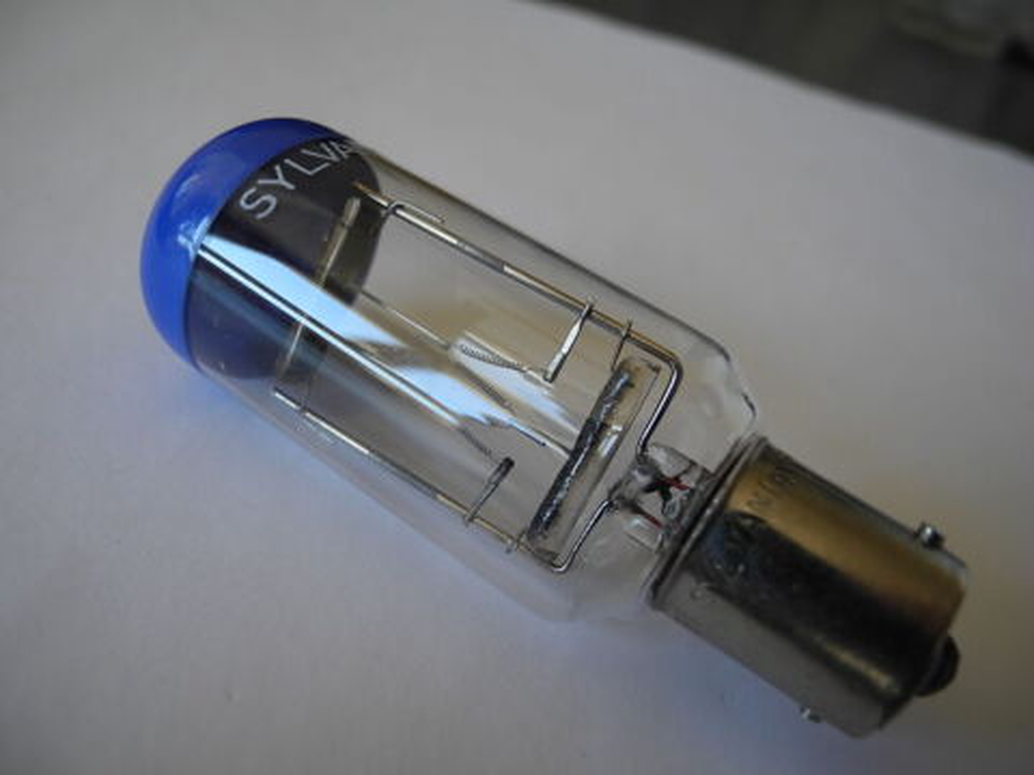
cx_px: 517
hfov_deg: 63.4
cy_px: 388
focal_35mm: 28
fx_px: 836
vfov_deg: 49.7
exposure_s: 1/72.5
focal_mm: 6
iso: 100
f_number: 2.8
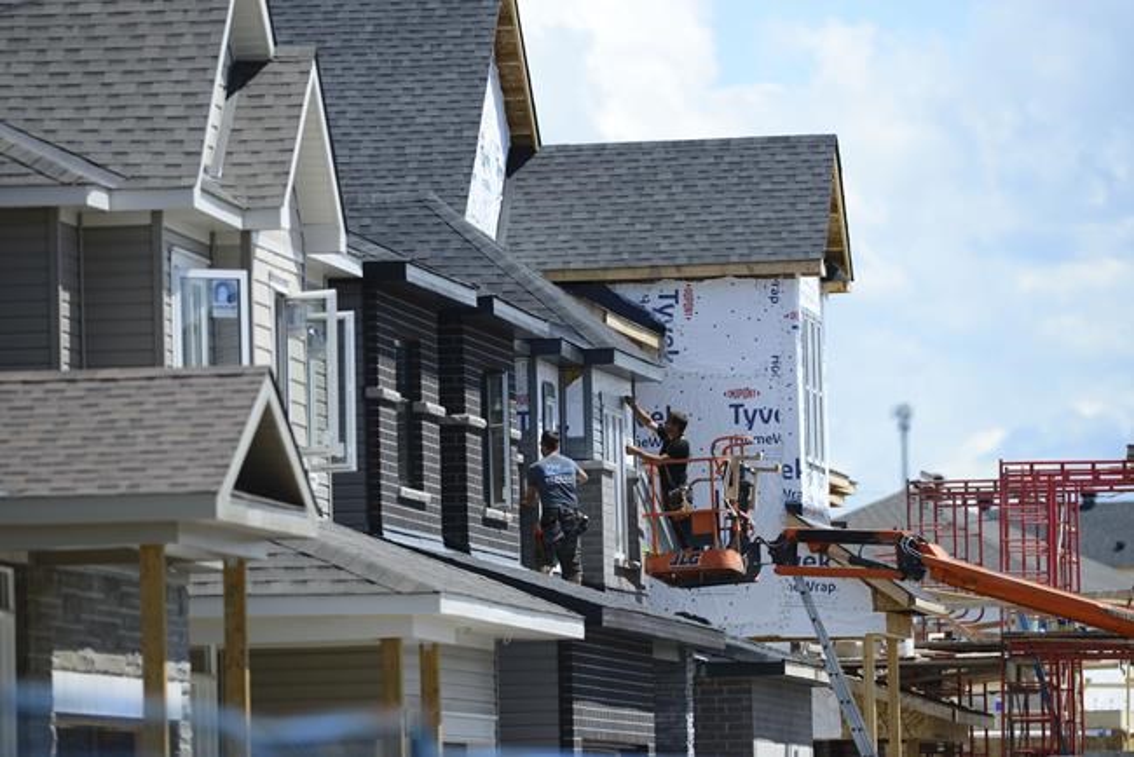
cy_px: 378
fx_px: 9454
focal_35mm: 300
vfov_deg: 4.6
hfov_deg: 6.9
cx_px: 567
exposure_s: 1/2000
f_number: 5.6
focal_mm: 300
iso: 200
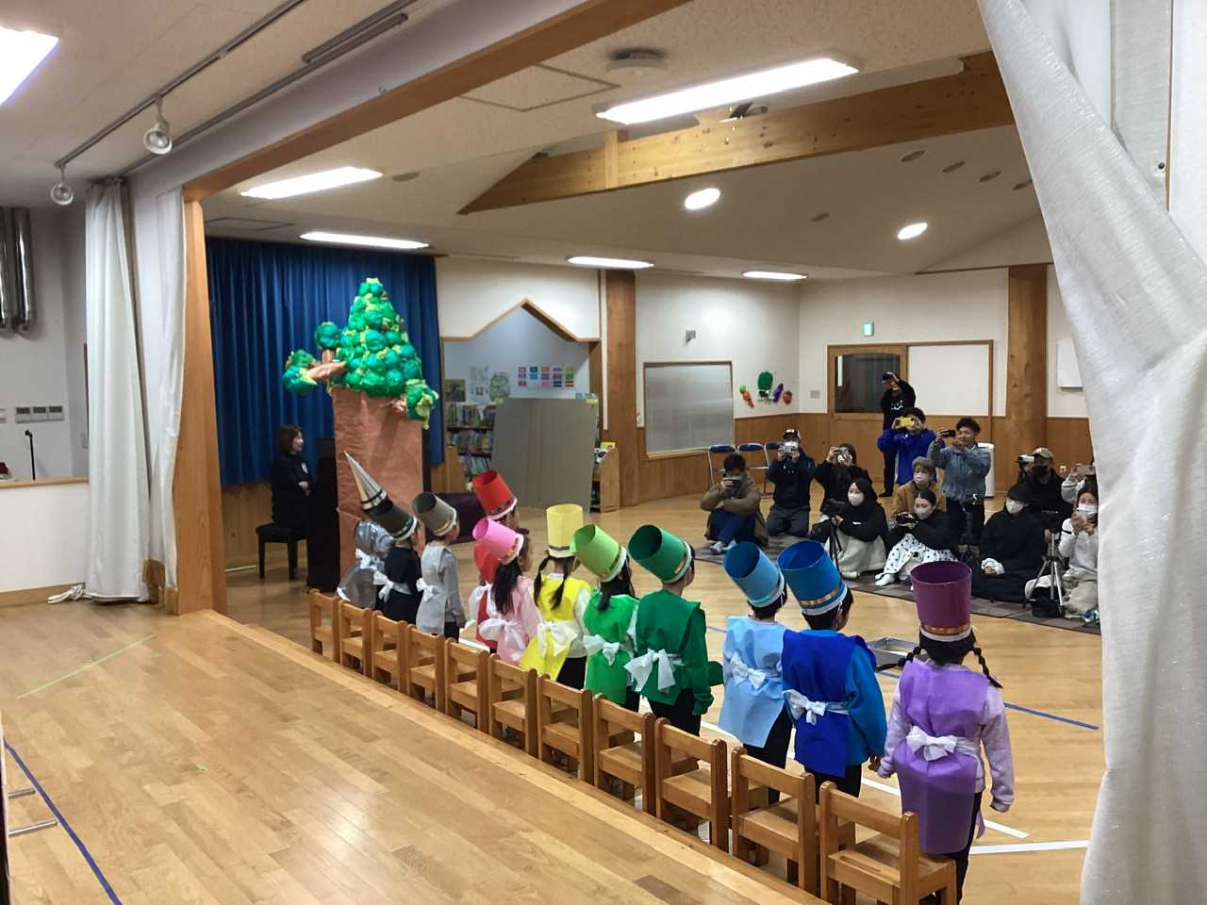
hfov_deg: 58.4
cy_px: 452
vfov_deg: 45.4
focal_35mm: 31
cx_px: 604
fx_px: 1081
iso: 160
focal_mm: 3.3
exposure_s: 1/60
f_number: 2.4
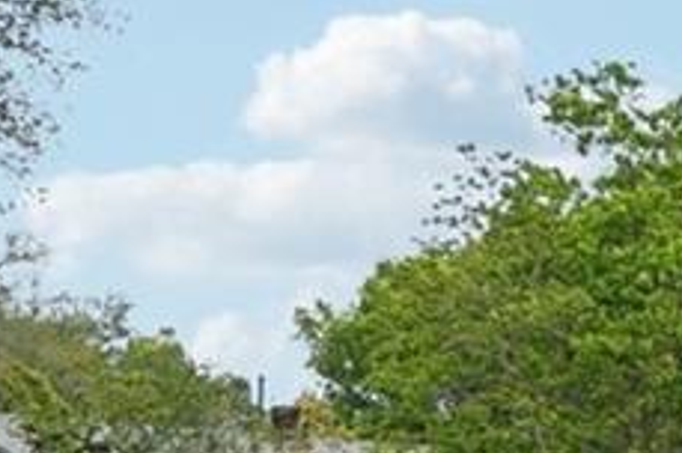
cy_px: 680
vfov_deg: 11.7
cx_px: 1534
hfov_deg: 14.0
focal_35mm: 112
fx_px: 2119
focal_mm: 16
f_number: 8
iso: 50
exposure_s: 1/90
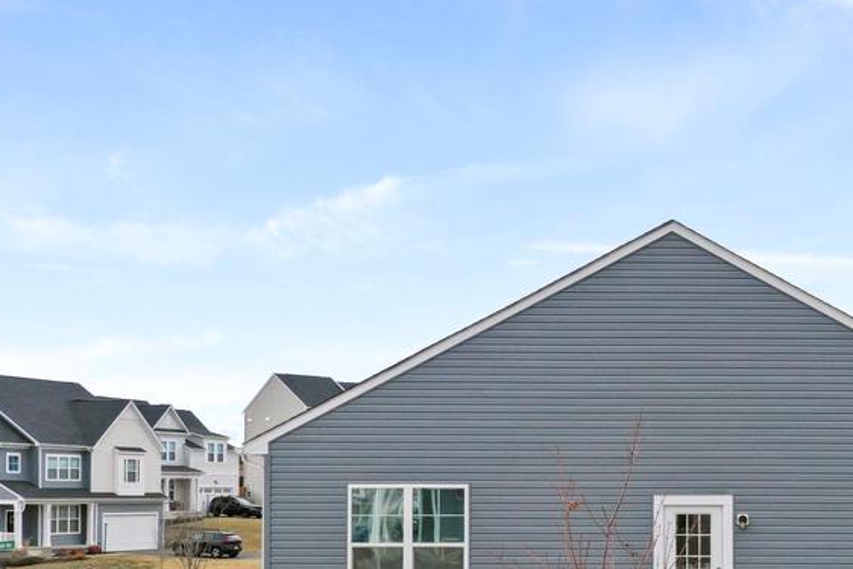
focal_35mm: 51
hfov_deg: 37.6
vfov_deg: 25.7
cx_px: 666
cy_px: 511
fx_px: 1209
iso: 100
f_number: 5
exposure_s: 1/200
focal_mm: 10.26
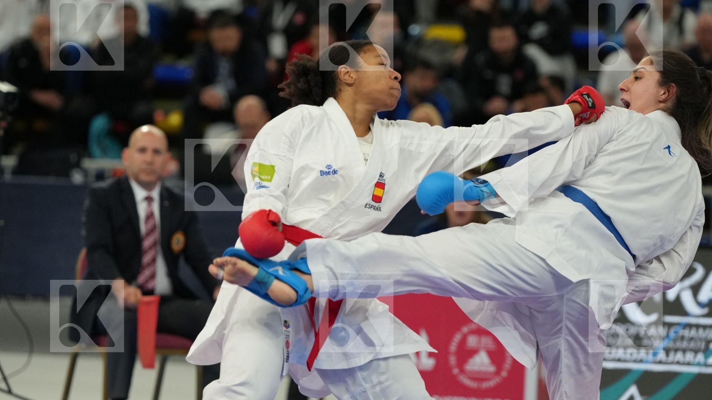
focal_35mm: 243
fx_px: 4588
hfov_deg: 8.9
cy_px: 175
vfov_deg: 5.0
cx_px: 356
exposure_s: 1/1000
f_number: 2.8
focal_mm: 154
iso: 2000
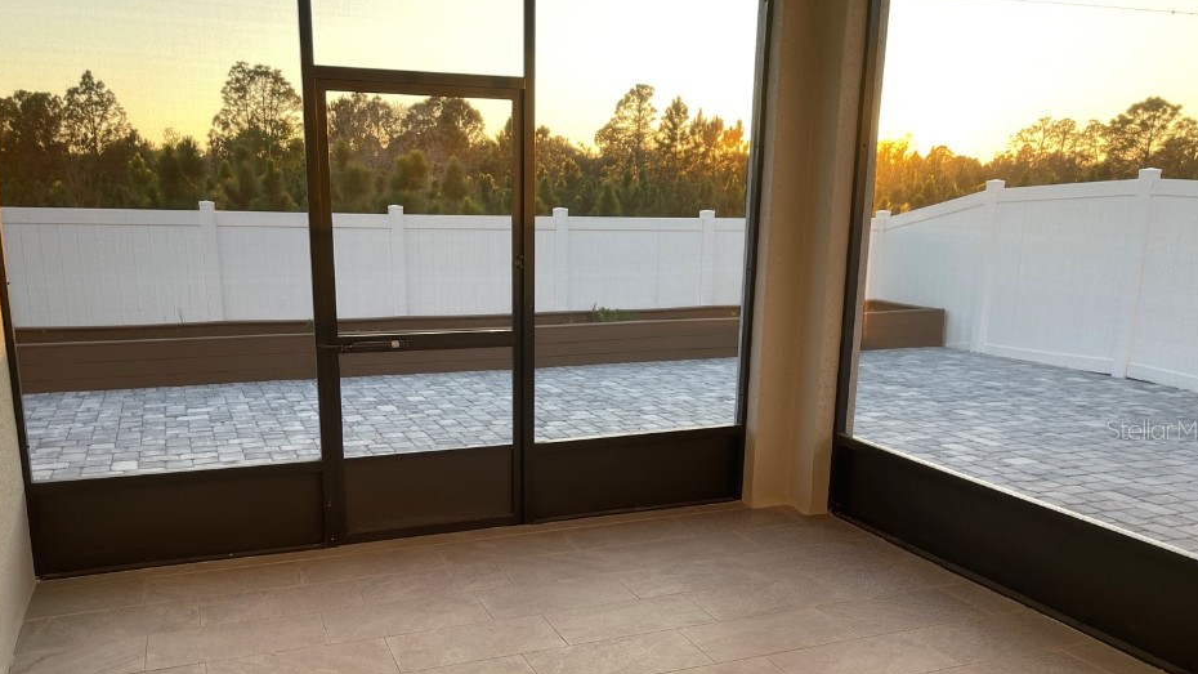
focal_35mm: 30
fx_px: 953
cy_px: 429
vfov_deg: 38.6
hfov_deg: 64.3
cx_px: 568
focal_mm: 5.1
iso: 40
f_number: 1.6
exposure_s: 1/121
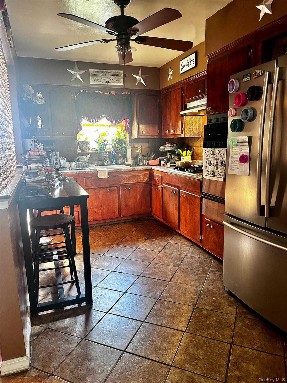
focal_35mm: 24
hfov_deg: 56.8
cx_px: 144
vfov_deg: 71.6
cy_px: 192
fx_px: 265
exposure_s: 1/60
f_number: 1.78
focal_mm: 6.86
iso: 500
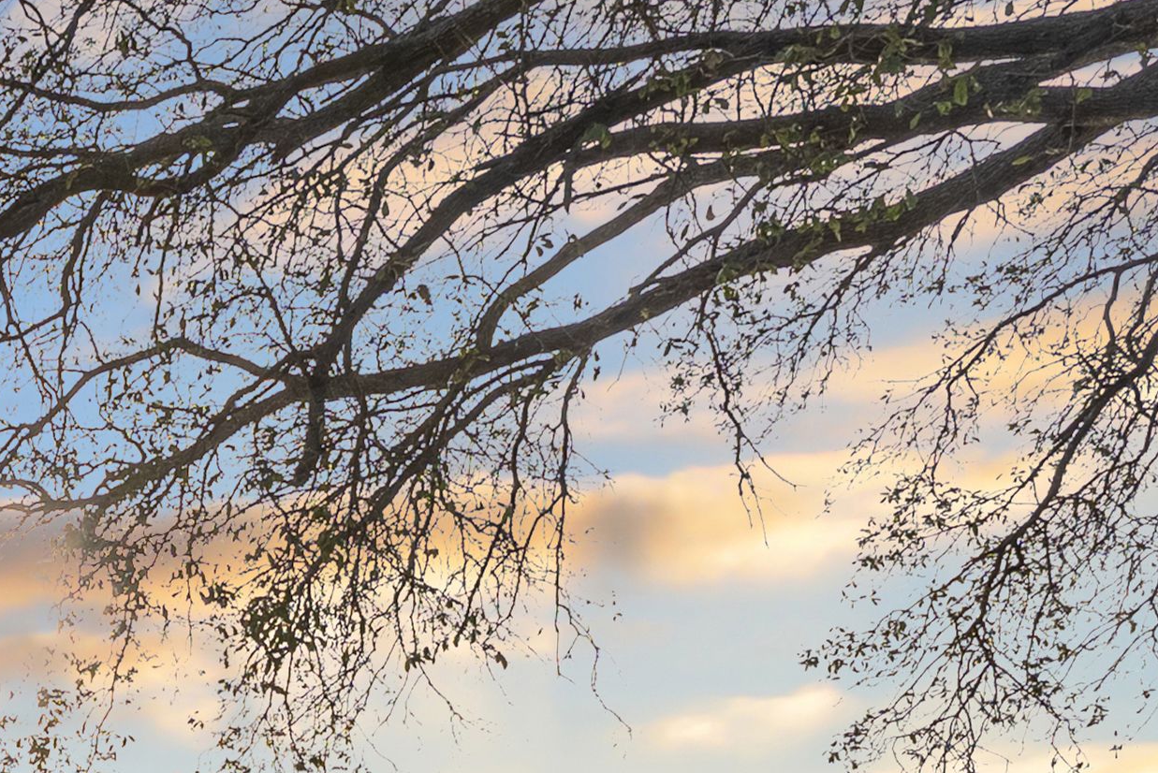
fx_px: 1545
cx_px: -676
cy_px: 923
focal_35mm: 48
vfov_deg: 25.3
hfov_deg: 26.3
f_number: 9
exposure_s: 1/40
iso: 100
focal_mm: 14
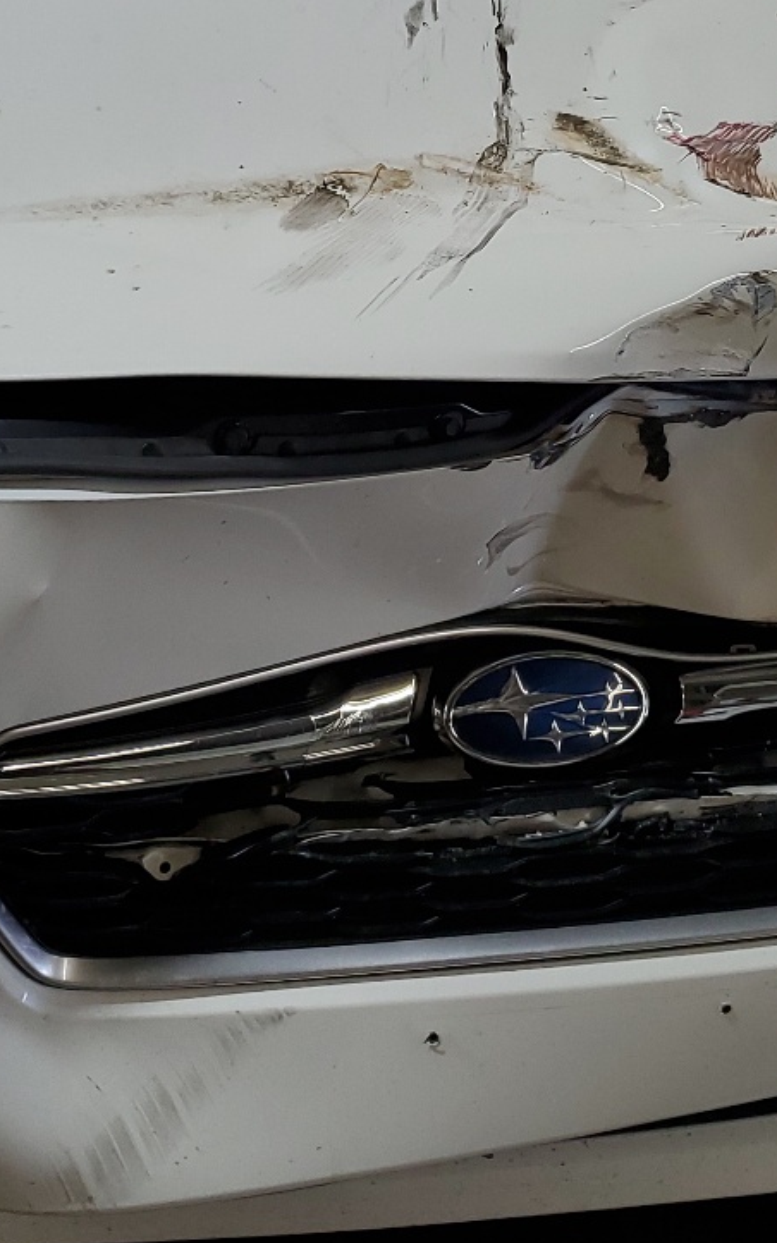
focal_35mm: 61
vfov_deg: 32.6
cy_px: 261
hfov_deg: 21.3
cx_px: 445
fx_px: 2066
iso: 69
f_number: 1.5
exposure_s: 1/120
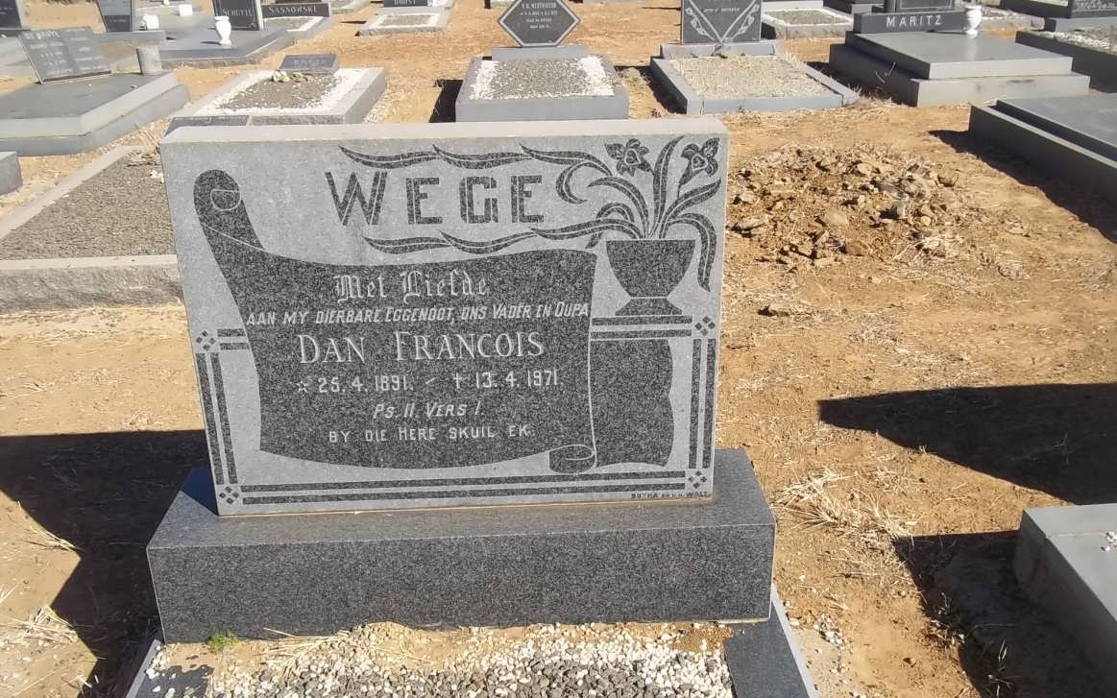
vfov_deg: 36.2
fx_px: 1066
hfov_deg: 55.3
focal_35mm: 35
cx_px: 561
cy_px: 394
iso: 80
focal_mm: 5.7
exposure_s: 1/400
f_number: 5.5
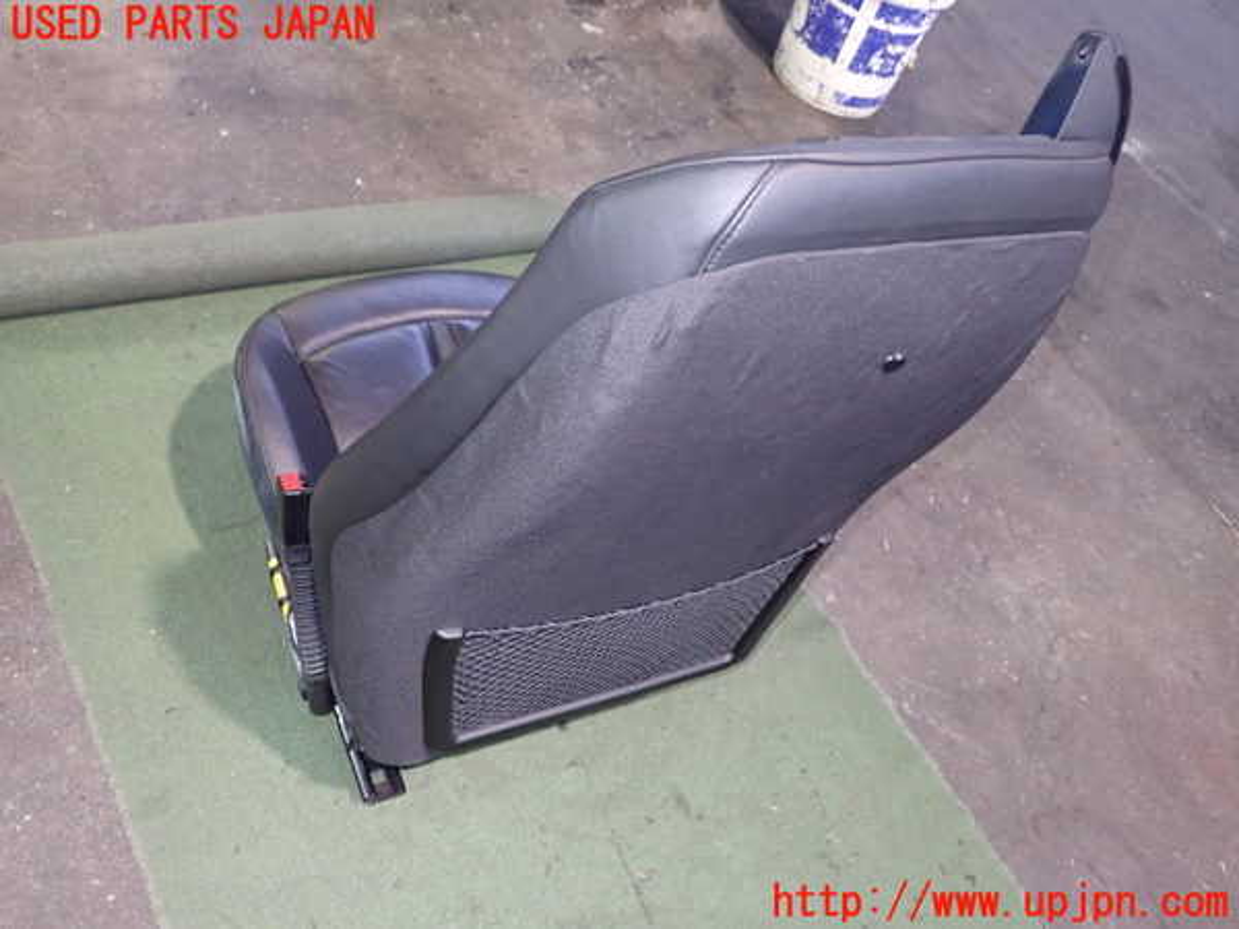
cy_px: 464
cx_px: 620
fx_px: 1074
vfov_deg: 46.8
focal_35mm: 30
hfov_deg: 60.0
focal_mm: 5.4
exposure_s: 1/6
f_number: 6.3
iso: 800
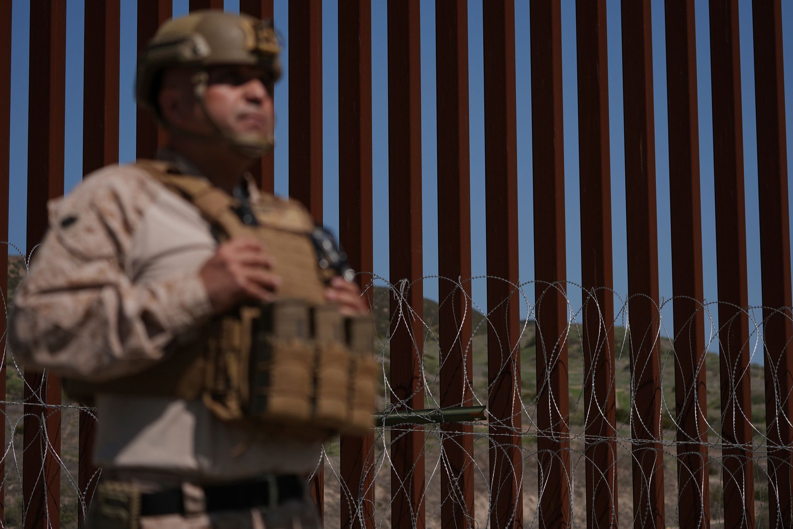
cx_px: 396
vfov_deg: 13.6
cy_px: 262
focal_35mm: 101
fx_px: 2225
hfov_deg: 20.2
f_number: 4.5
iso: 250
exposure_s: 1/4000
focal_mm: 100
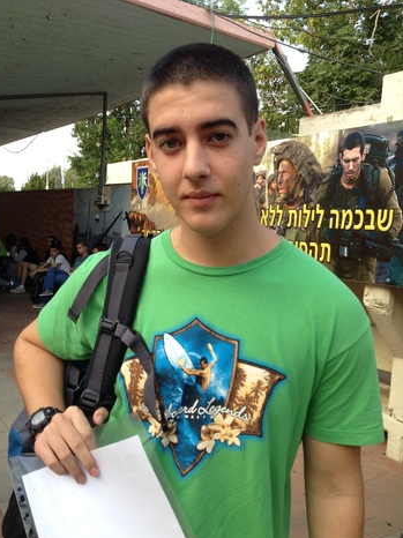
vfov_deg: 54.0
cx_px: 196
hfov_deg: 41.8
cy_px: 276
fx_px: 528
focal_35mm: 34
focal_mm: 4.13
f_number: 2.4
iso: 50
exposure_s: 1/223
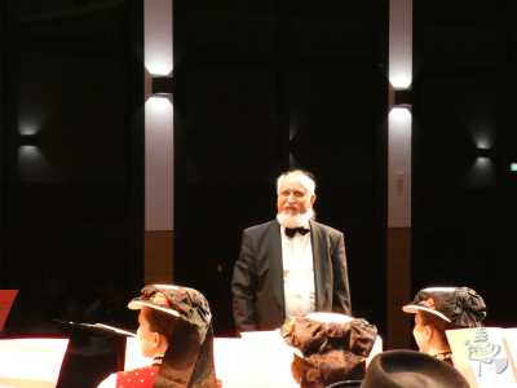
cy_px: 194
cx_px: 258
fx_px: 1523
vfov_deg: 14.5
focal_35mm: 102
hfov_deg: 19.3
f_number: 4.9
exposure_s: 1/30
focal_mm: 18.3
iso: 1600
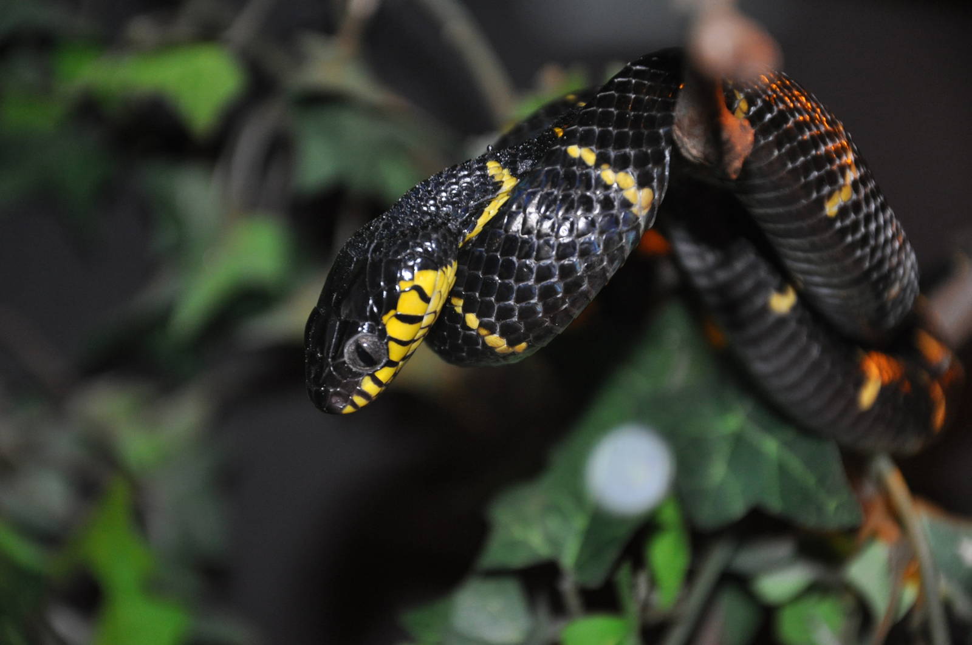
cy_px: 322
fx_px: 4248
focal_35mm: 158
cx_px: 486
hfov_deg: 13.1
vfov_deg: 8.7
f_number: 5.6
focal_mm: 105
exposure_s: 1/60
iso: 800
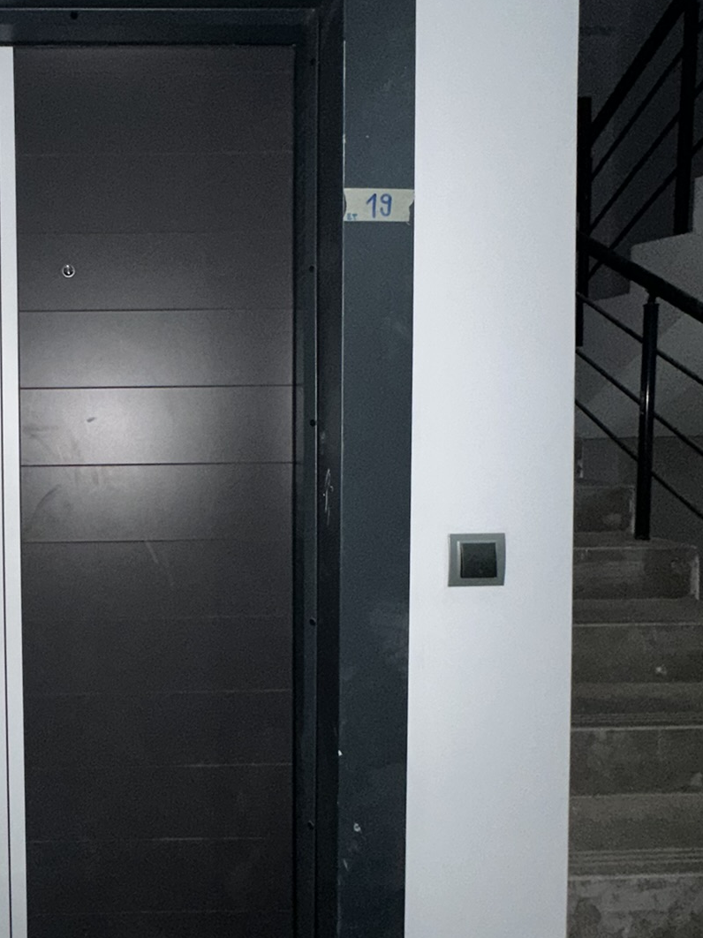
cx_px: 112
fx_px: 731
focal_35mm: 27
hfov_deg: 47.7
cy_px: 440
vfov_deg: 65.3
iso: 160
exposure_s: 1/25
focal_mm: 2.22
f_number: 2.2
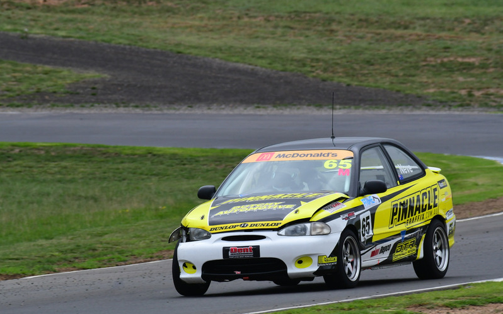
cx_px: 252
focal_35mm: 767
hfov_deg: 2.7
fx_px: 10510
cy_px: 152
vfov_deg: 1.7
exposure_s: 1/640
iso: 640
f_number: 13
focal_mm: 500
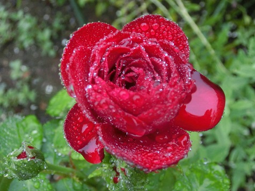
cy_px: 96
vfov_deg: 38.6
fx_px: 272
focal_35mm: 37
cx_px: 128
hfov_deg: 50.1
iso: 800
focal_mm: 6.5
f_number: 4.1
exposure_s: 1/100
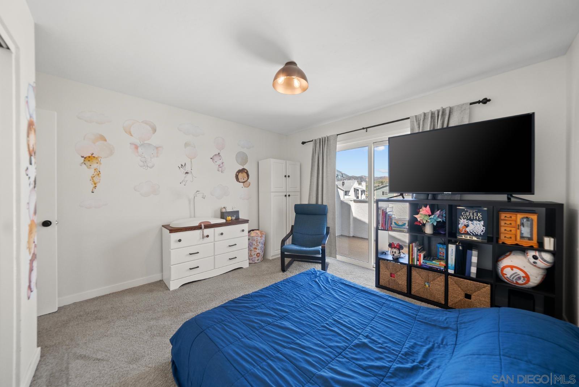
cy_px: 194
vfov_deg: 90.1
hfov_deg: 112.6
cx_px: 290
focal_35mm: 12
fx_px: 193
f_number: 6.3
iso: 250
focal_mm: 12
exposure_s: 1/3.33
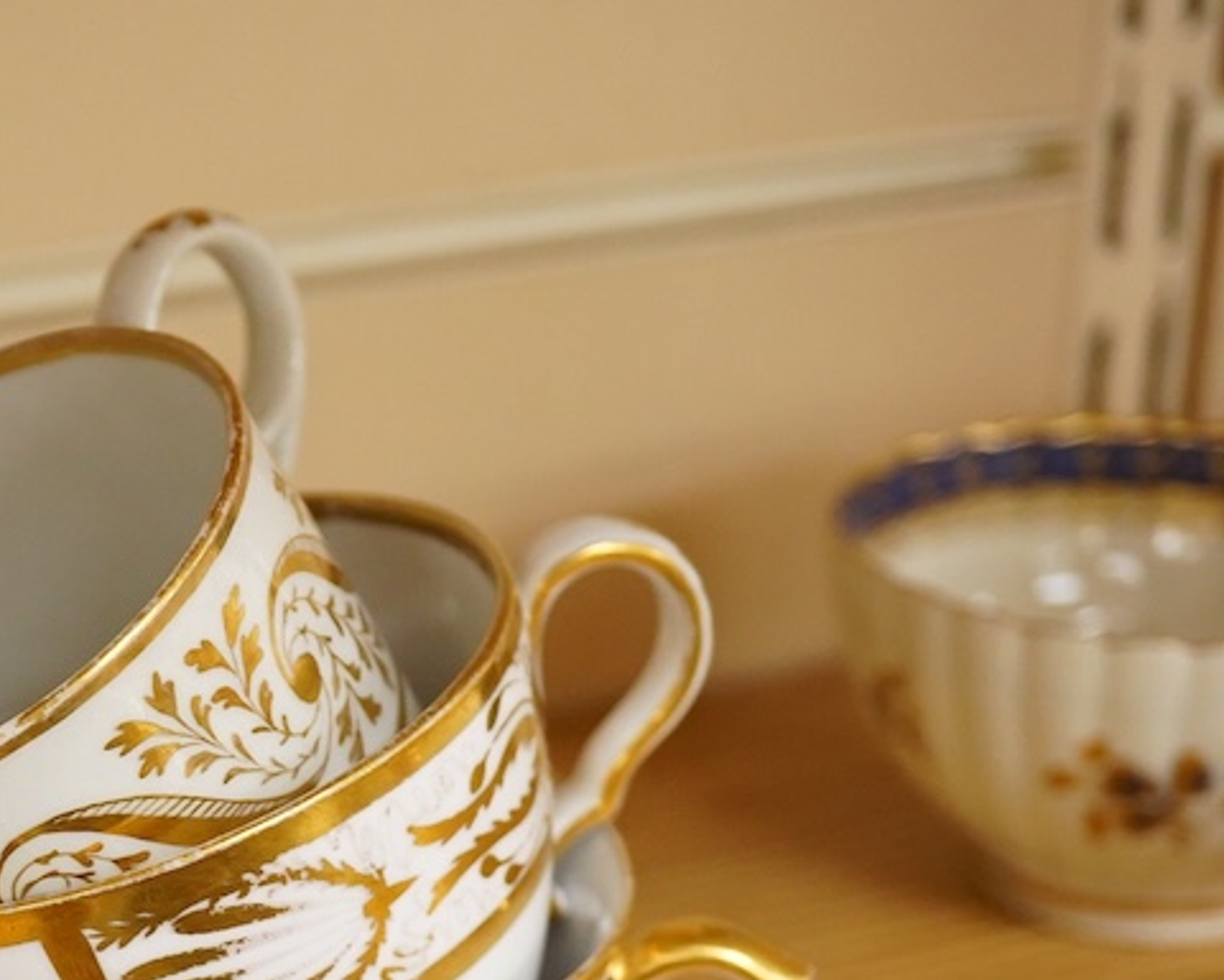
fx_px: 3586
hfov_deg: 19.0
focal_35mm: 99
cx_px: 106
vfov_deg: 15.4
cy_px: 878
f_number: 6.3
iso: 2500
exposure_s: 1/160
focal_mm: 30
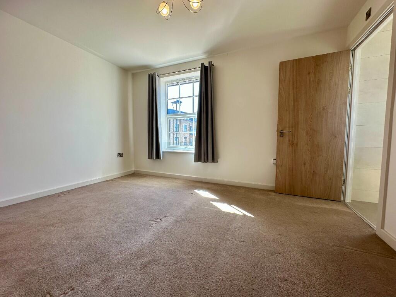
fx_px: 160
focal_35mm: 14
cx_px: 198
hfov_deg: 102.1
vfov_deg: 85.7
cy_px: 148
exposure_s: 1/100
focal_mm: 2.22
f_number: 2.2
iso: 50
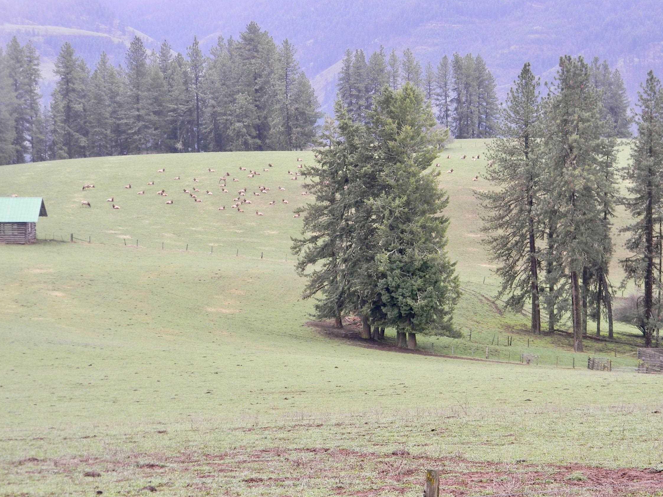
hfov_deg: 16.3
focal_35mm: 121
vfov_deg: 12.2
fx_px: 2318
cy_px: 275
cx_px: 354
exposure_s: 1/27
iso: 80
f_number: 4.7
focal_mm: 19
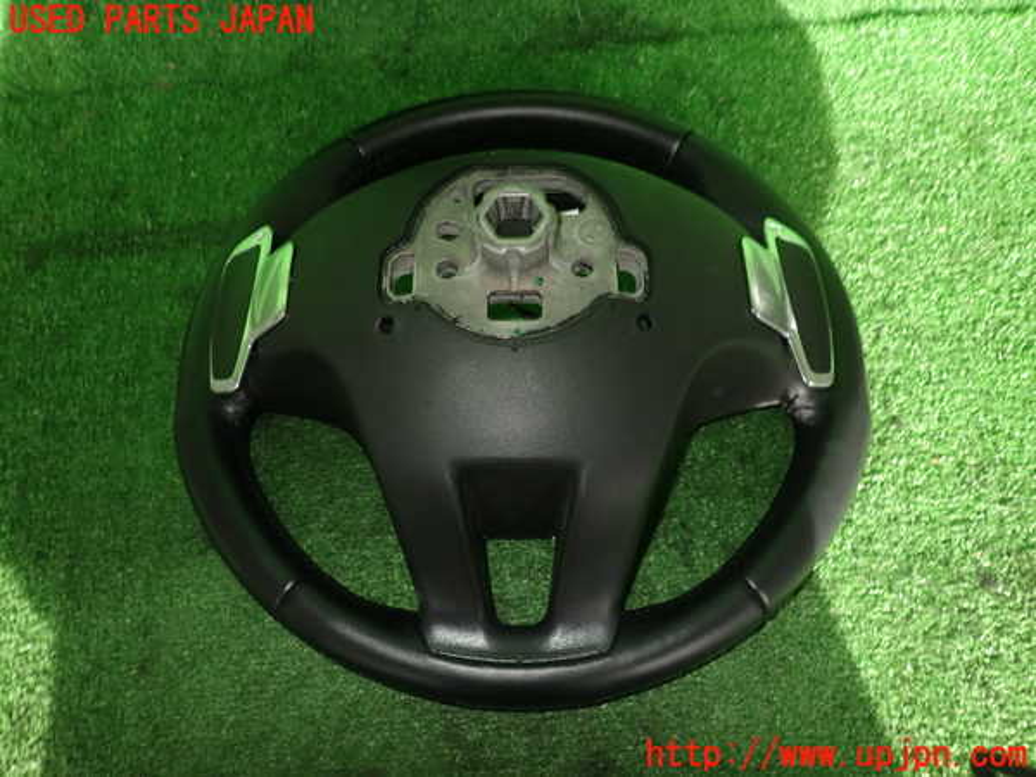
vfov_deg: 54.9
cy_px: 388
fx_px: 748
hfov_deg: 69.4
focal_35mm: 25
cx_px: 518
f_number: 5.6
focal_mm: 4.5
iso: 100
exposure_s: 1/30
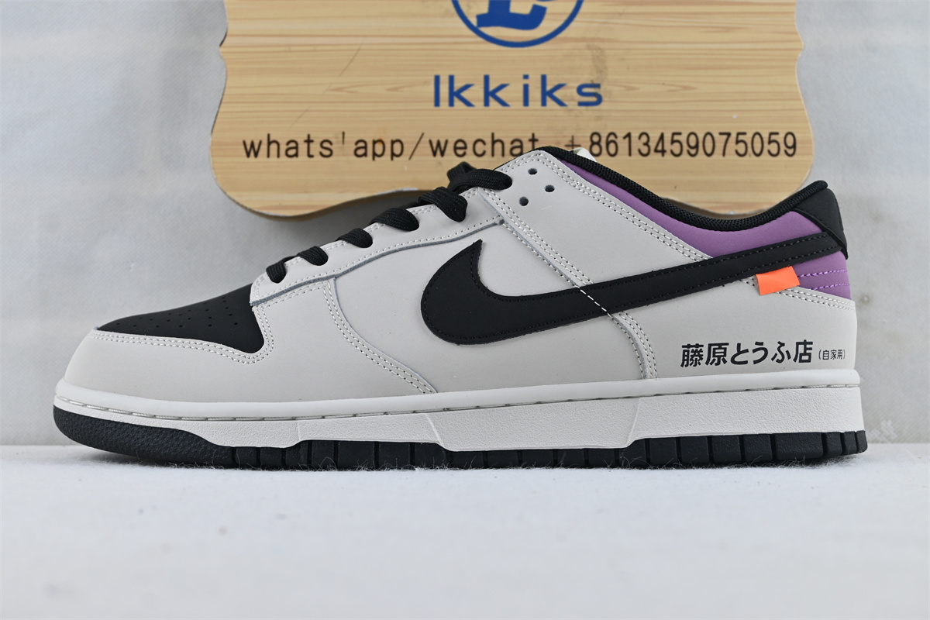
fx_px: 1259
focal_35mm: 49
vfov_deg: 27.7
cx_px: 465
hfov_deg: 40.5
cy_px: 310
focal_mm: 32.5
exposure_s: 1/50
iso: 100
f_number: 5
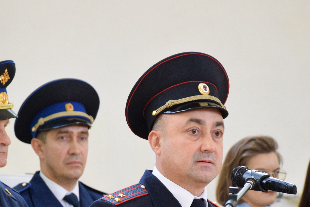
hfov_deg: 6.5
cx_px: 133
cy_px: 198
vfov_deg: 4.3
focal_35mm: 319
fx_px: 2747
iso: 1600
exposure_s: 1/40
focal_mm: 105
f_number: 5.6
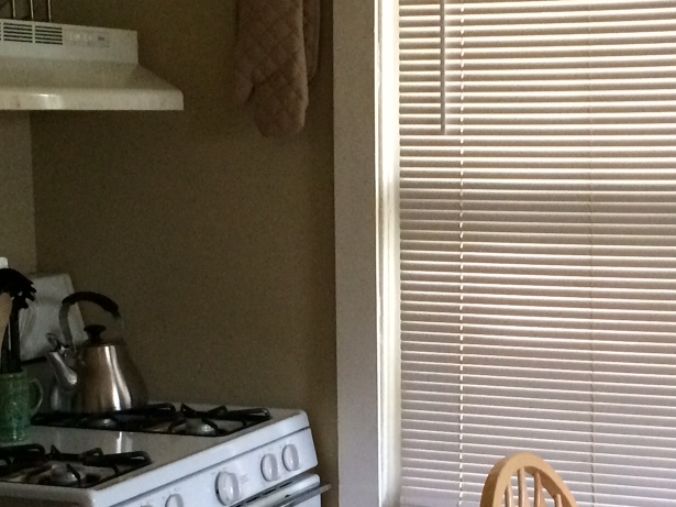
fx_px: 1503
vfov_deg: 18.8
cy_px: 444
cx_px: 412
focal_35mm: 77
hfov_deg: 25.3
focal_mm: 4.15
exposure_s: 1/33
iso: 320
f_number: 2.2
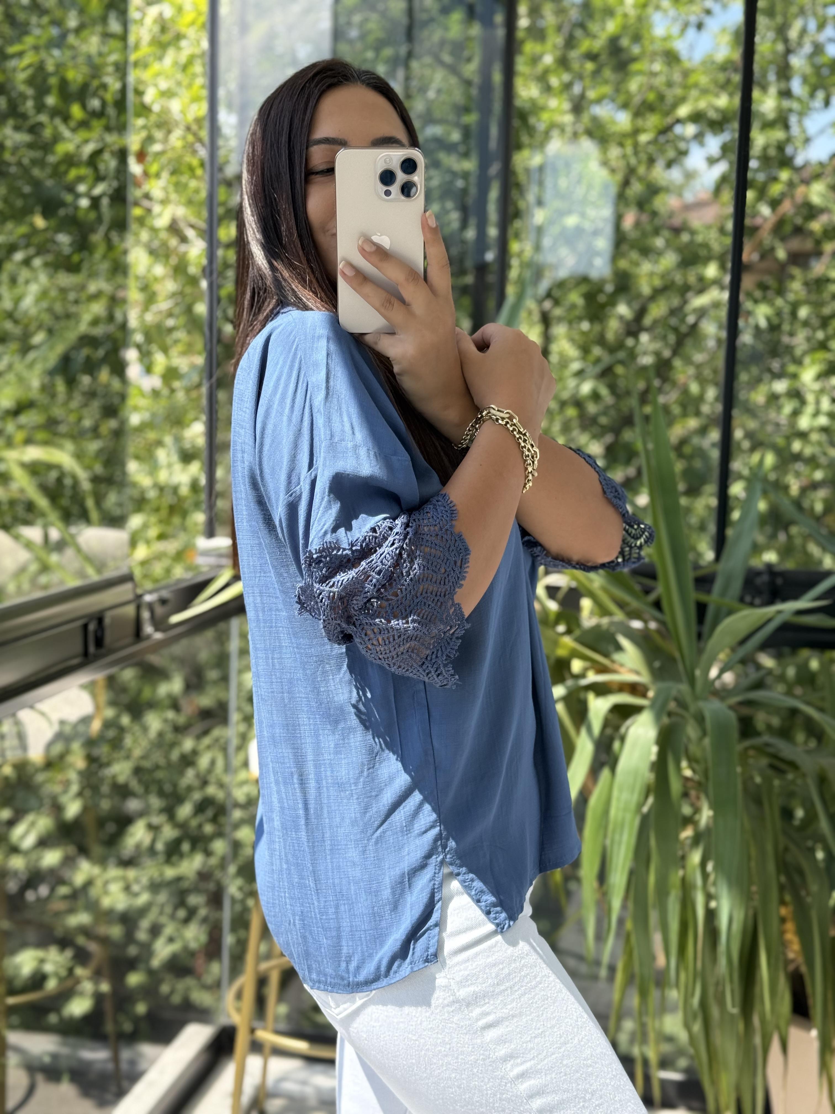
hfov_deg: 30.3
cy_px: 557
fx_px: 1544
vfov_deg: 39.7
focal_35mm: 48
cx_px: 418
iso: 64
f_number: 1.78
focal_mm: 6.76
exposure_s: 1/523
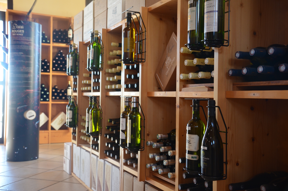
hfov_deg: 46.5
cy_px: 96
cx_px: 144
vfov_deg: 31.8
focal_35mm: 42
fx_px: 335
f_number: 4
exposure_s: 1/60
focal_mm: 28
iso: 560
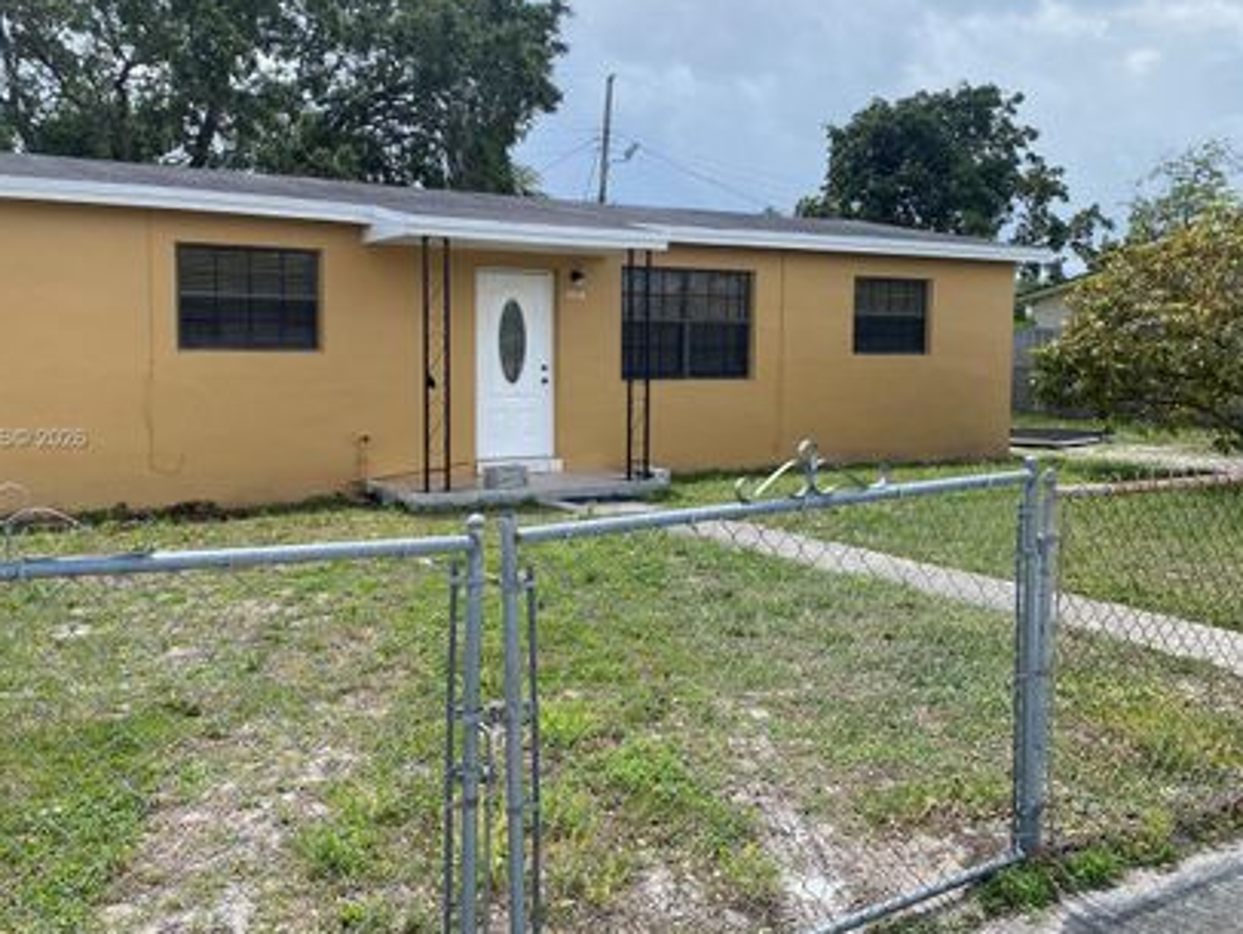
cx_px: 554
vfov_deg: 44.2
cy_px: 439
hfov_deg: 56.7
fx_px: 1150
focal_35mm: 32
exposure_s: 1/2358
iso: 32
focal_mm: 4.25
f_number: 1.8
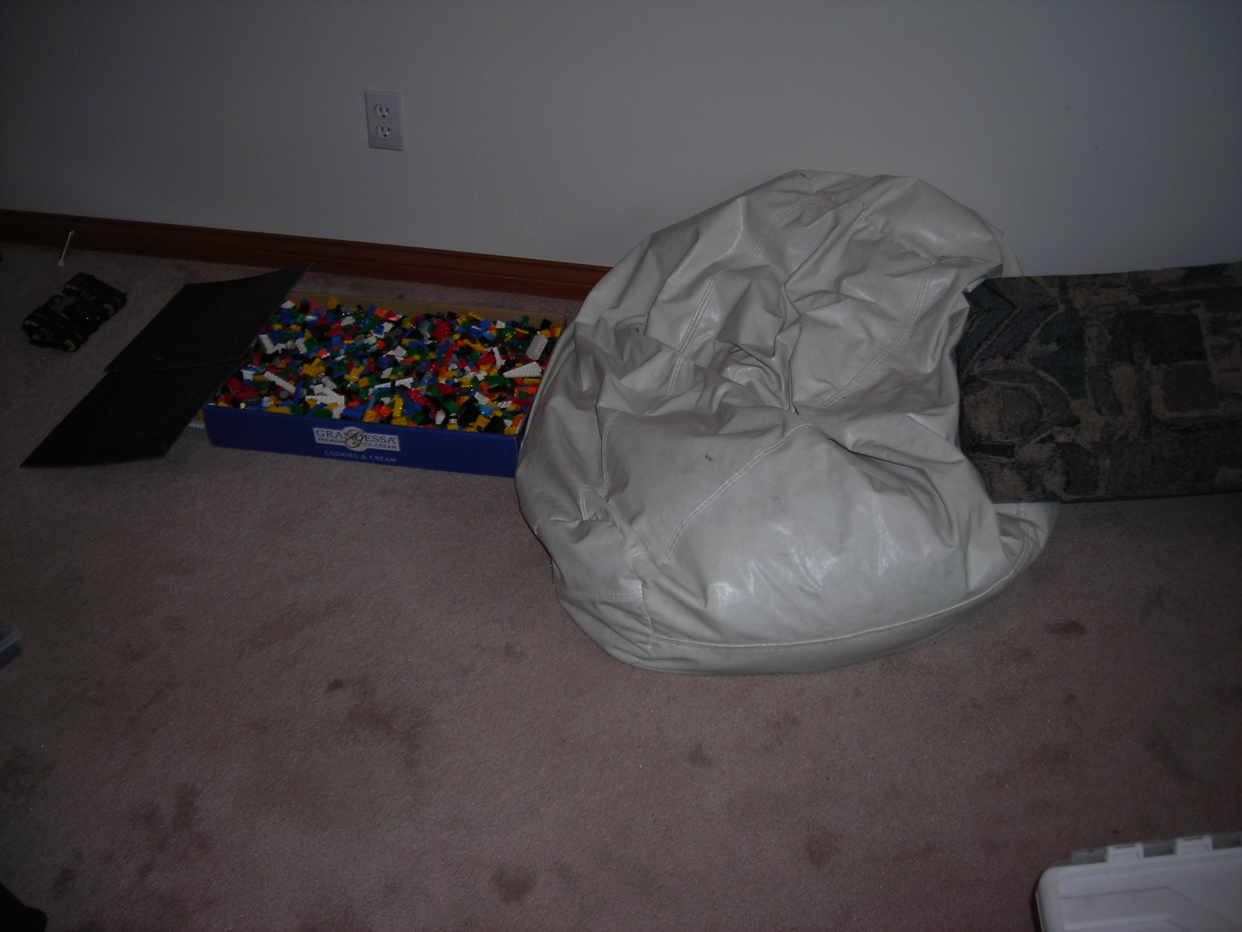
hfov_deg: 49.0
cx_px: 621
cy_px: 466
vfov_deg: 37.7
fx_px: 1363
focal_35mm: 38
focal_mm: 6.3
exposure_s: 1/60.1
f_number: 3.2
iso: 50
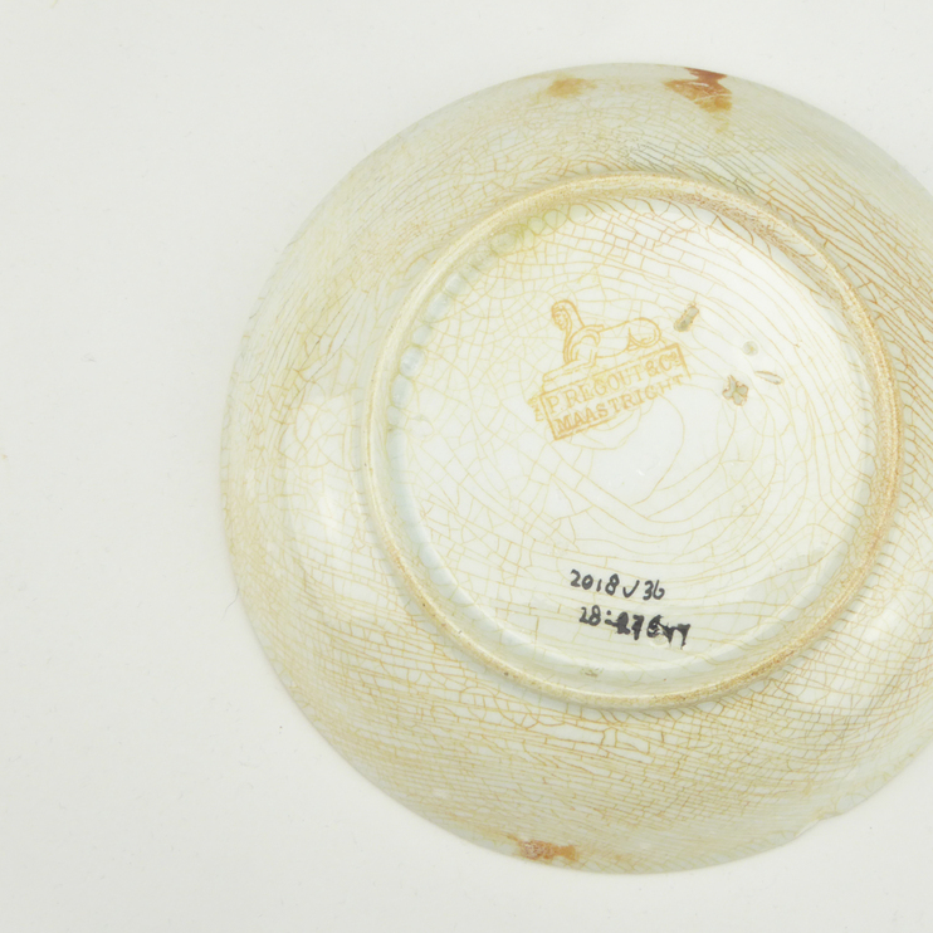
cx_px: 624
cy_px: 466
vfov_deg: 30.6
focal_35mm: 56
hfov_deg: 30.3
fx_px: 1708
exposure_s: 1/50
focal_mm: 8.4
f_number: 8
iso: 200
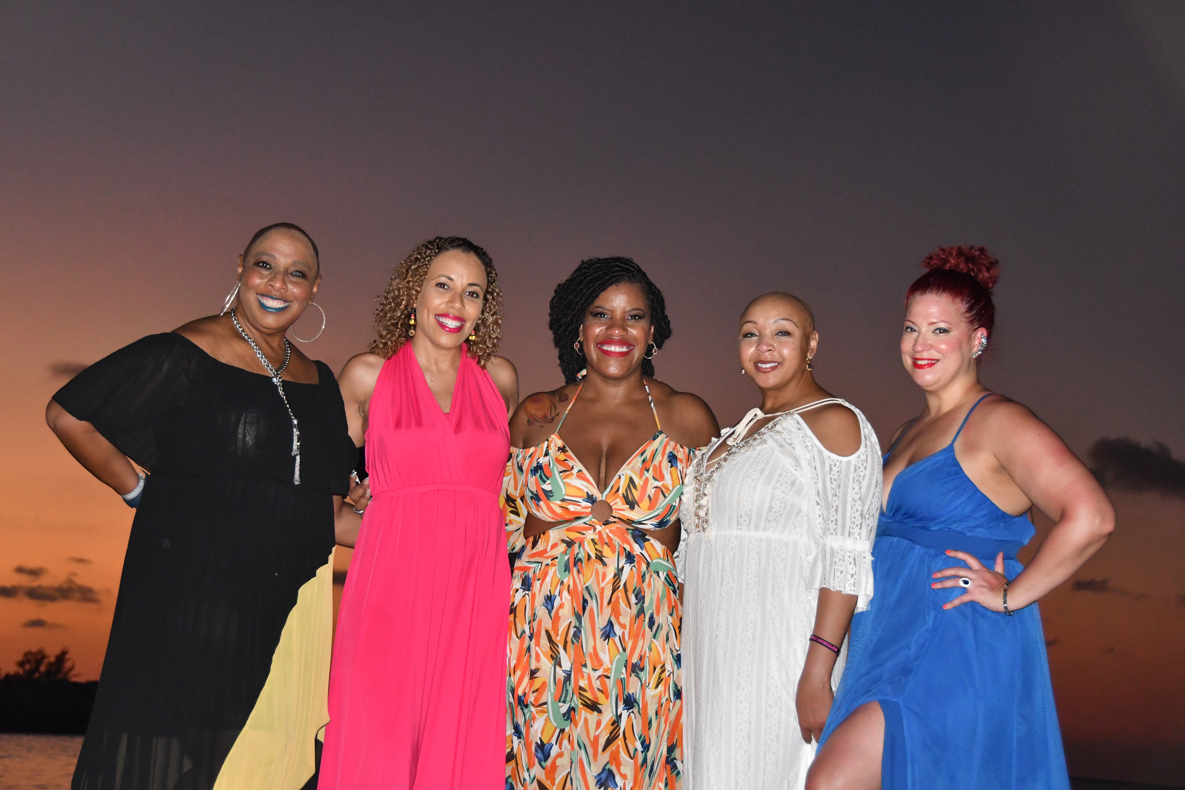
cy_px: 395
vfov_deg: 18.2
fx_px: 2468
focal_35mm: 75
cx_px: 592
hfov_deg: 27.0
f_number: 5.6
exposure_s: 1/320
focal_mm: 50
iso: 2000
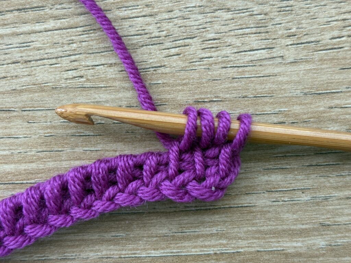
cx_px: 176
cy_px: 132
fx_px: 527
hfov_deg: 36.8
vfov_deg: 28.0
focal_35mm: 52
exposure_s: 1/59
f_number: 1.6
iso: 160
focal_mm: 5.96
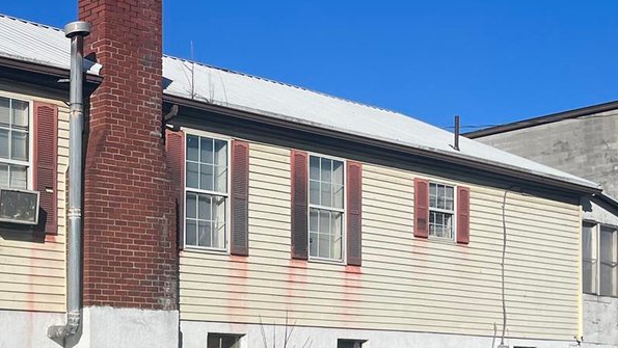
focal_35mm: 72
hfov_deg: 26.6
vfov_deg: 16.3
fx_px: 1180
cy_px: 381
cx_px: -90
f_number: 1.6
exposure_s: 1/7353
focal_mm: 5.1
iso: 50
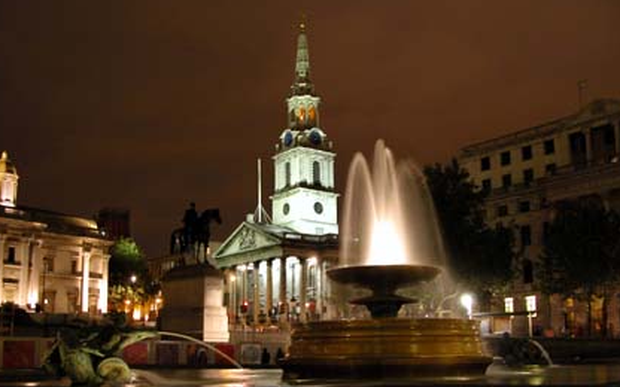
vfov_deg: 32.7
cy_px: 235
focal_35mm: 39
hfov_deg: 50.4
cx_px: 292
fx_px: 659
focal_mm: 8.9
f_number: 2.8
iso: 100
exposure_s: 1
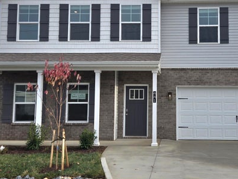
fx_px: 254
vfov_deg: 37.8
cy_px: 48
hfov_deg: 49.6
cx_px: 151
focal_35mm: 37
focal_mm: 5.4
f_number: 1.8
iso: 25
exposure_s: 1/1000
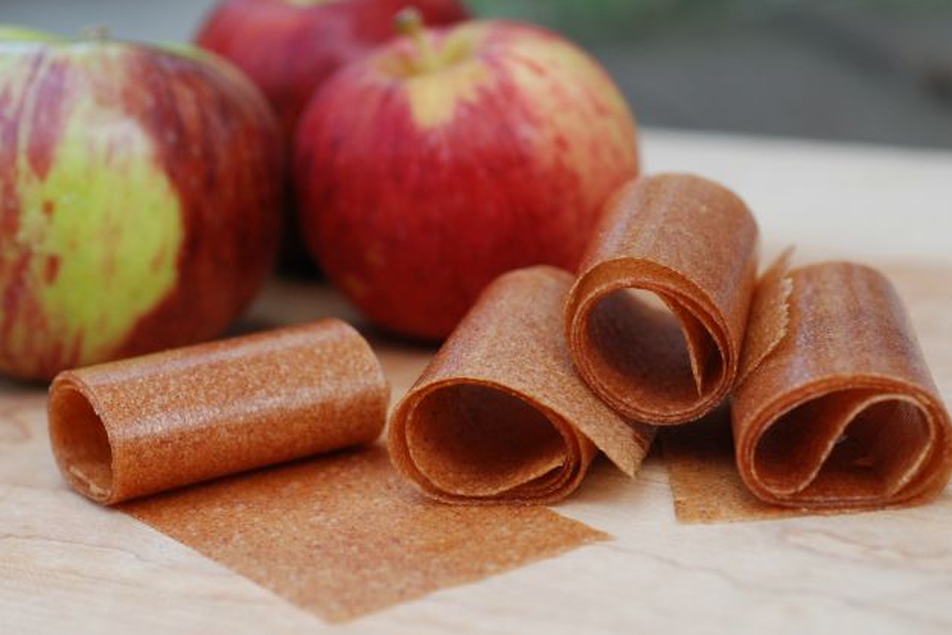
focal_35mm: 94
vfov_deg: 14.6
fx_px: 2486
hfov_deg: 21.7
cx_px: 471
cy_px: 305
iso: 400
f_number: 4.5
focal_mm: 60
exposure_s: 1/320
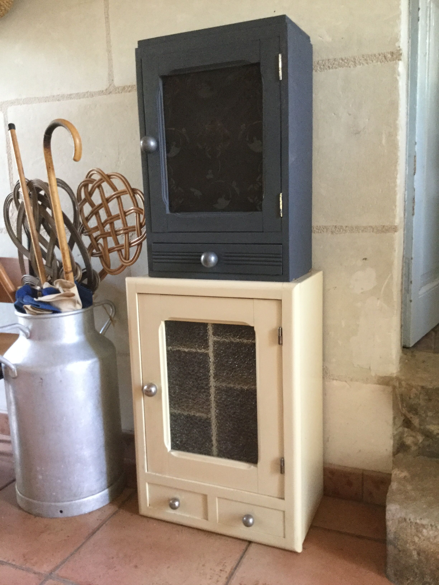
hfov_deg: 45.4
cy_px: 292
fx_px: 524
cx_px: 220
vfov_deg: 58.4
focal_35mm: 31
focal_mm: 3.3
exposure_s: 1/20
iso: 200
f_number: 2.4
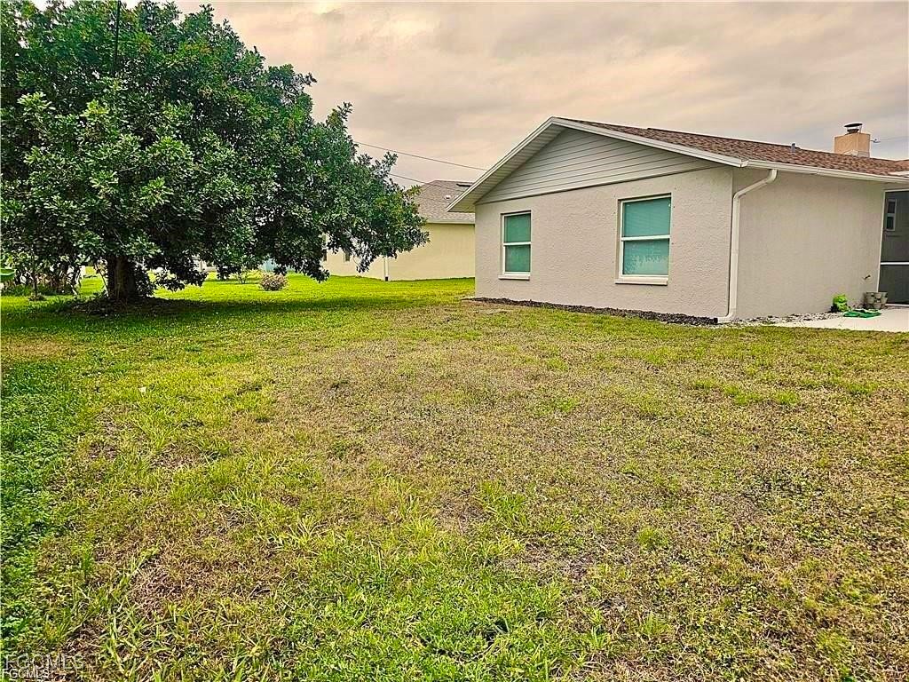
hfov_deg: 73.9
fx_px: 604
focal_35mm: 23
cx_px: 454
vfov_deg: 58.9
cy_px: 341
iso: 20
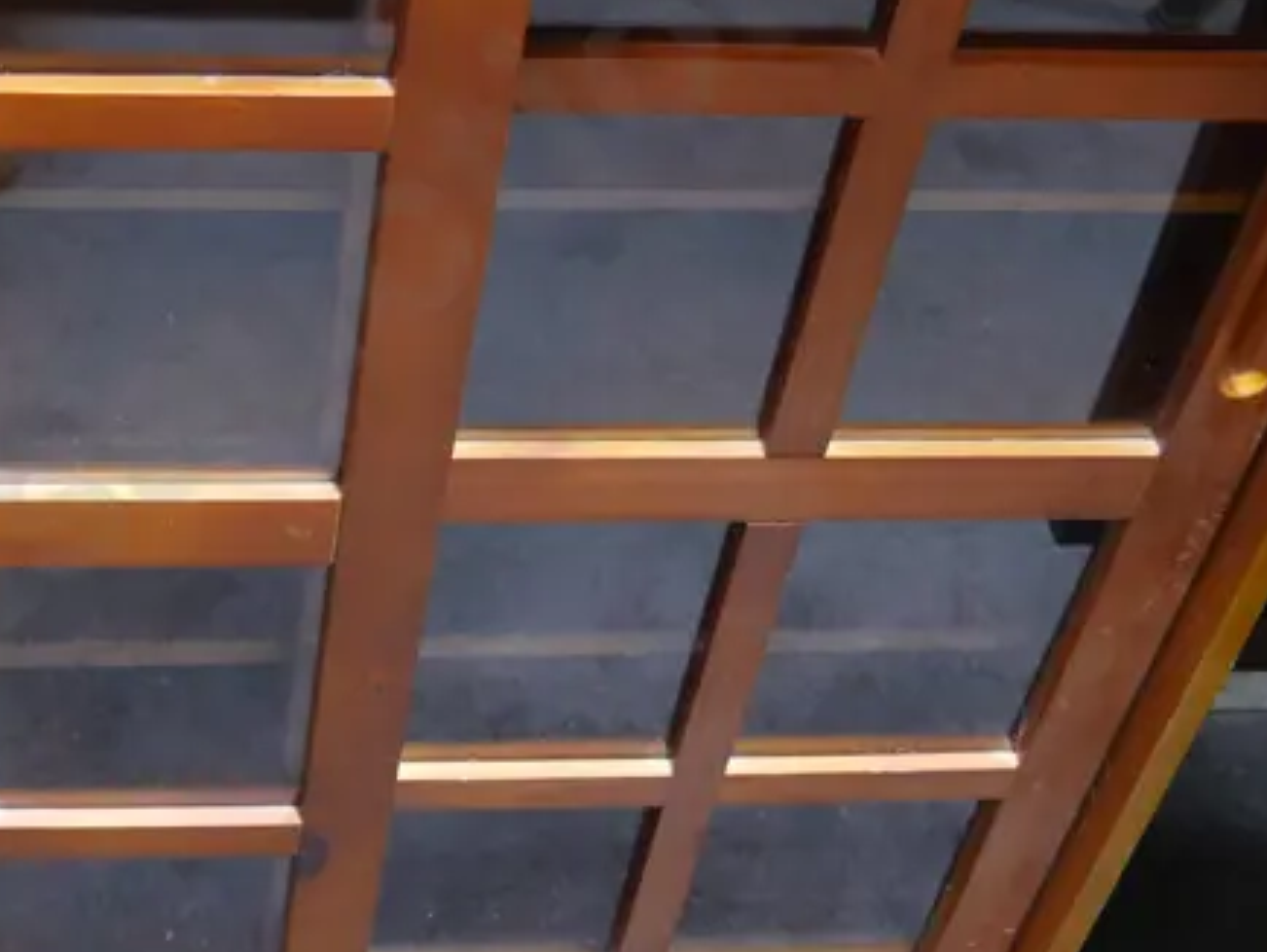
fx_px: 2417
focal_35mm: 66
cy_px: 323
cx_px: 304
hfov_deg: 28.9
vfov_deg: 22.2
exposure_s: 1/60
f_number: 3.5
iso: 1000
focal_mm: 14
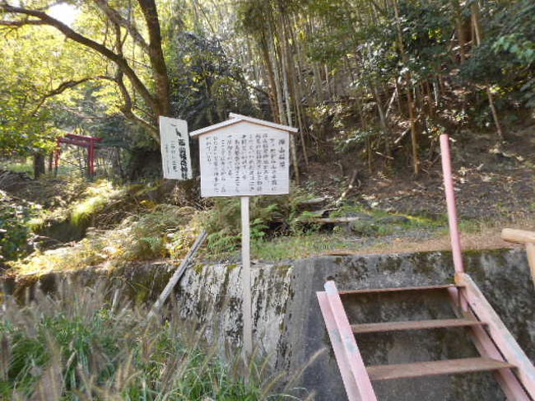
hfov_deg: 69.4
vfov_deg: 54.8
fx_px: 386
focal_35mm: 25
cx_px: 268
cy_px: 200
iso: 80
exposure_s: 1/30
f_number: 3.7
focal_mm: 4.5
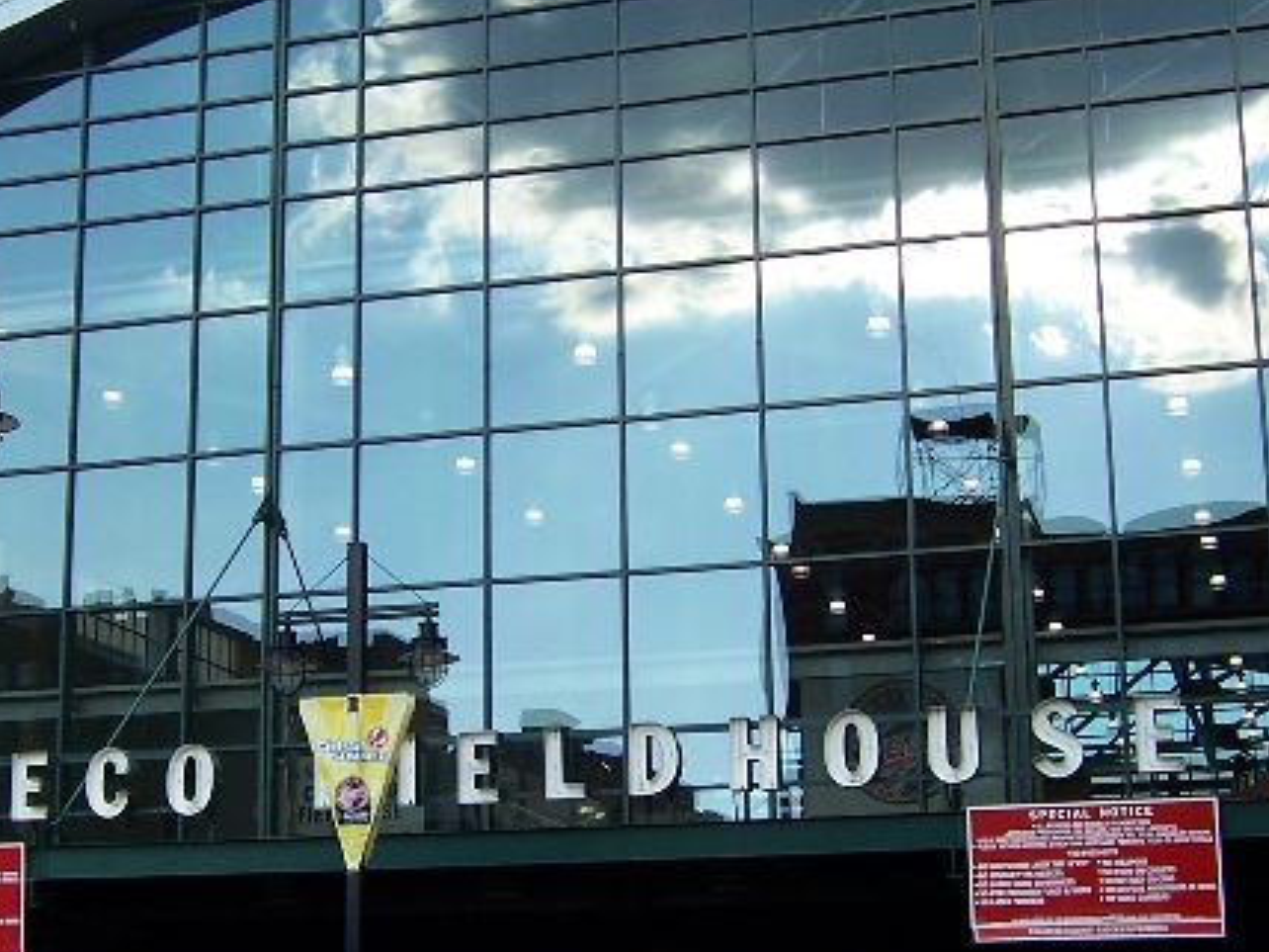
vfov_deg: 21.3
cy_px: 537
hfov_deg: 28.0
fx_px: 2529
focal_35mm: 69
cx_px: 442
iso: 80
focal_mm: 6.7
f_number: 4
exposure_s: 1/350
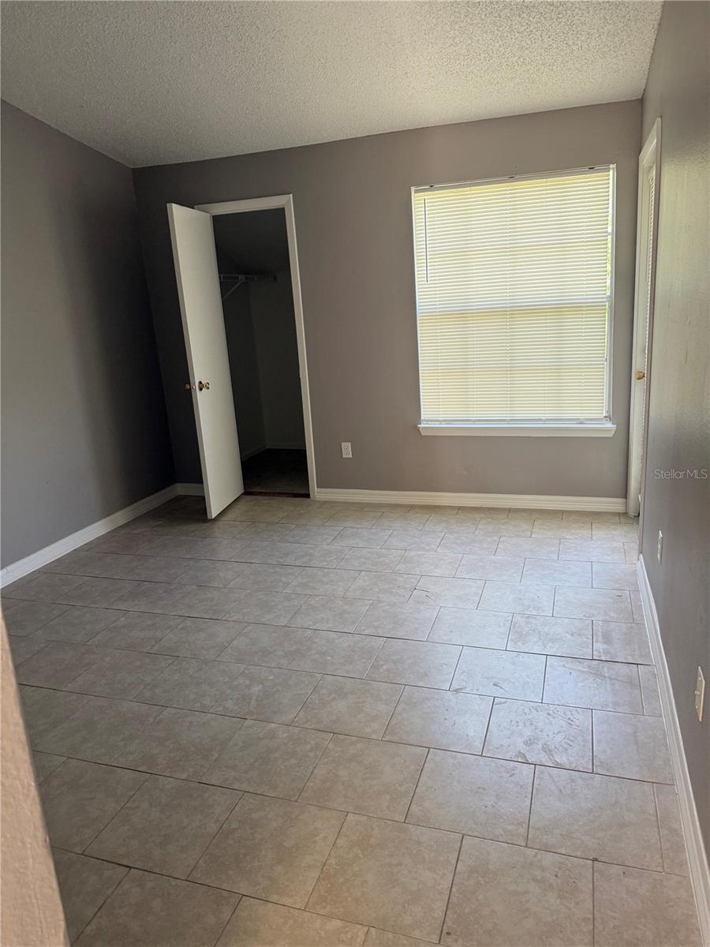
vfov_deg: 71.6
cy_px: 474
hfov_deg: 56.8
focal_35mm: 24
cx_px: 355
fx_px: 656
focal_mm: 6.76
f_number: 1.78
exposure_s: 1/120
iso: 200
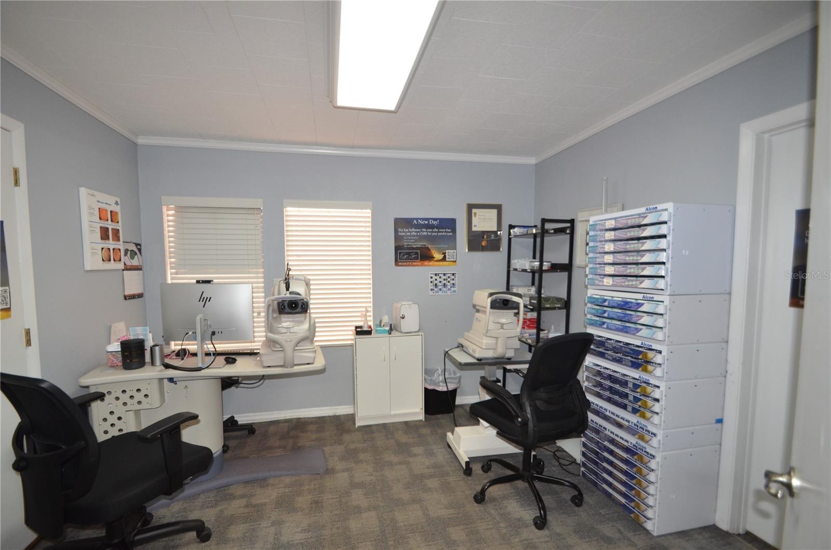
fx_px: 380
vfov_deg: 71.8
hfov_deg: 95.1
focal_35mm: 16
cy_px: 275
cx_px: 416
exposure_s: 1/60
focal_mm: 11
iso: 800
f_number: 4
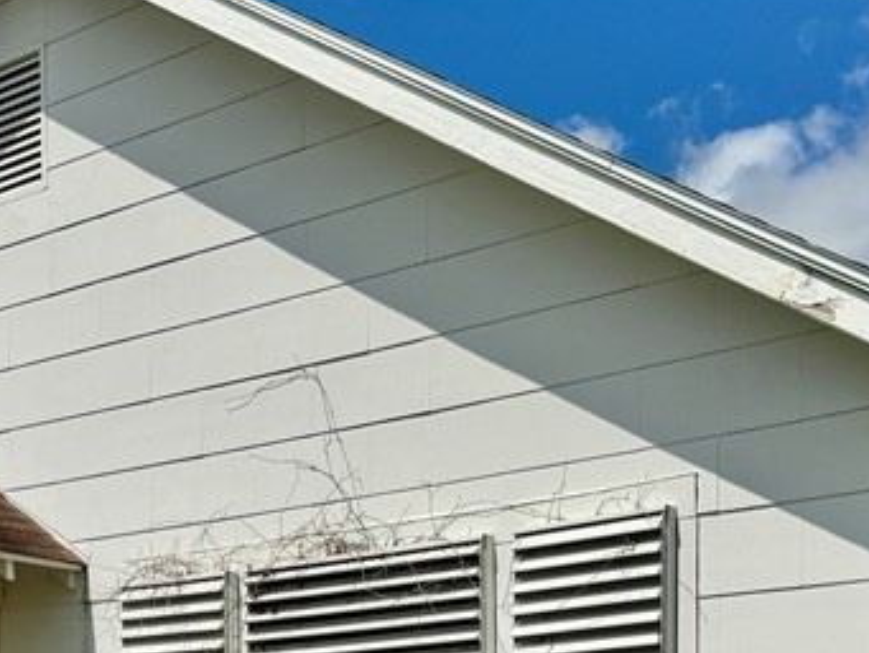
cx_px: 428
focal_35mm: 72
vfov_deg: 19.5
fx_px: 1808
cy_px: 737
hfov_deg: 27.0
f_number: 1.78
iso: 80
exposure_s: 1/12346
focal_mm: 6.76
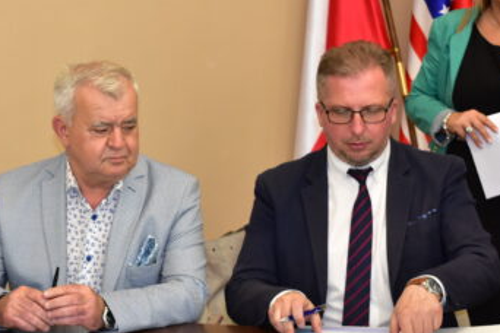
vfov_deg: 13.0
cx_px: 140
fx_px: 1458
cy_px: 130
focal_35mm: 105
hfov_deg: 19.4
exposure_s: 1/160
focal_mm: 38
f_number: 5
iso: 1600
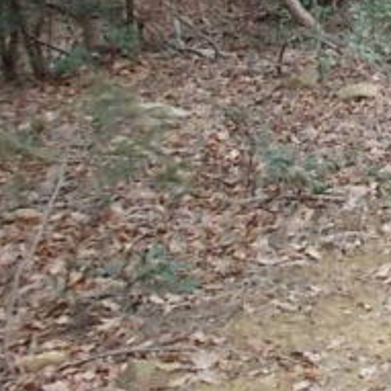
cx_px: 714
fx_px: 1572
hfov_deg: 12.8
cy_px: 39
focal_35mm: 123
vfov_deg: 14.0
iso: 80
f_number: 3.2
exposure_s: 1/100
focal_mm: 4.6
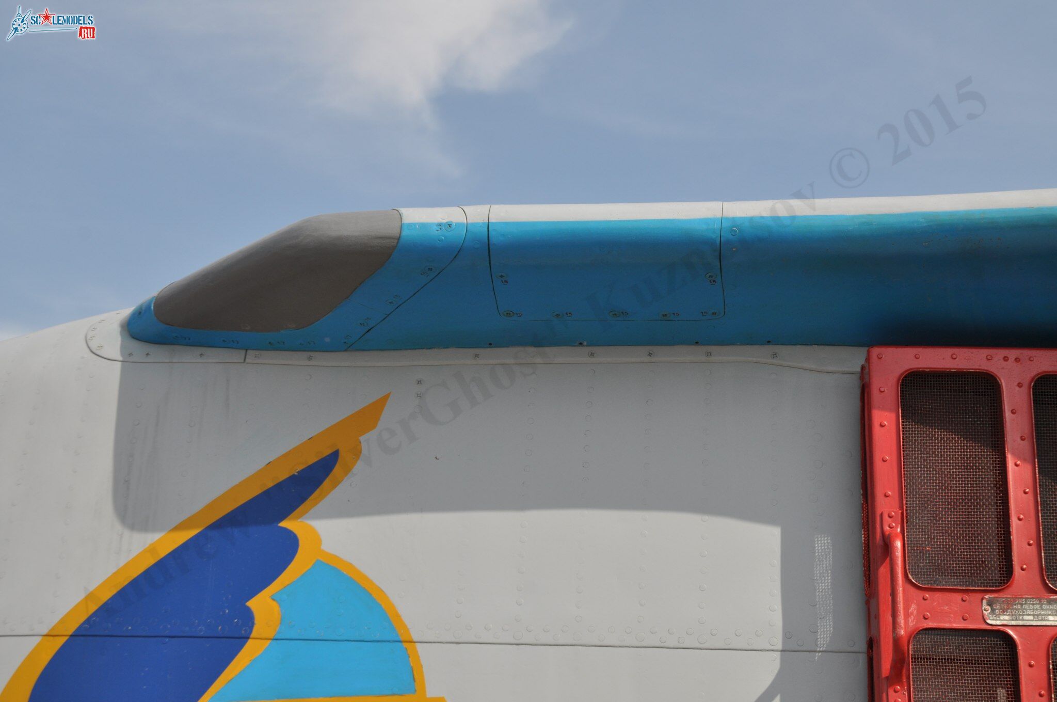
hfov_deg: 31.9
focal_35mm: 63
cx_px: 528
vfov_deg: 21.5
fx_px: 1847
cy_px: 351
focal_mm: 42
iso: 200
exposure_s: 1/500
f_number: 8
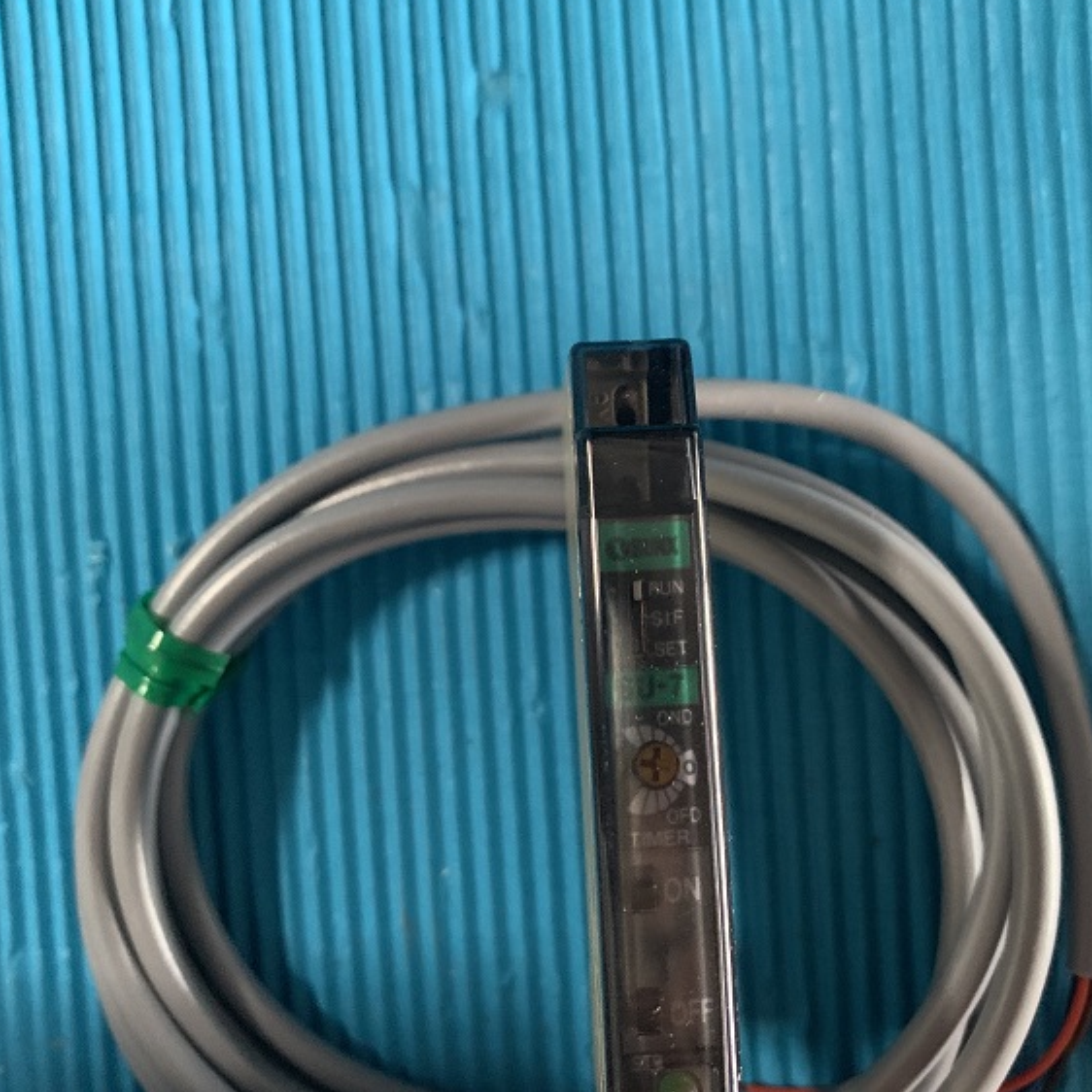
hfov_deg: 49.7
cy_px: 510
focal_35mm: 33
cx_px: 566
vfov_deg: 49.7
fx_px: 1178
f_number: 1.8
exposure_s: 1/30
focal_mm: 4.25
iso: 640
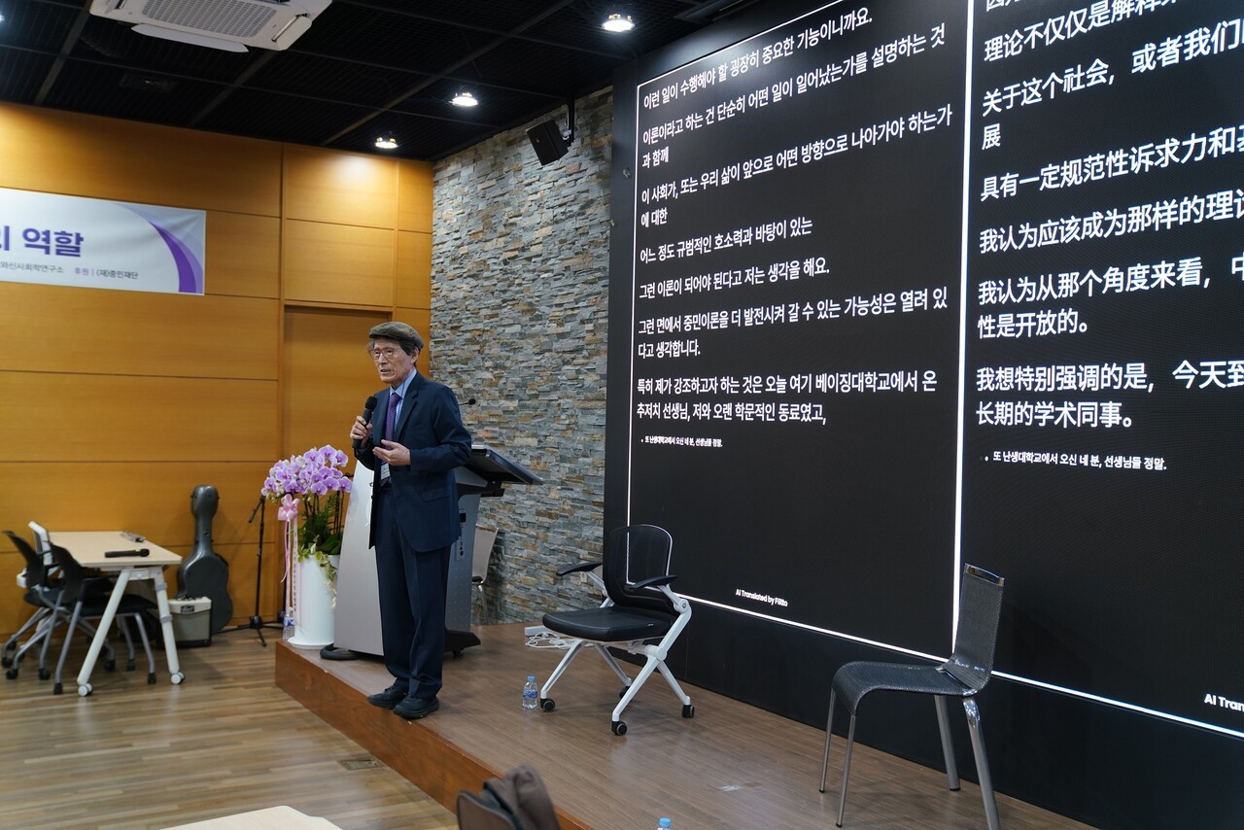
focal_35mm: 35
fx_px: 1210
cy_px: 415
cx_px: 622
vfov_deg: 37.9
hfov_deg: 54.4
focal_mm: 35
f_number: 2.8
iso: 800
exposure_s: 1/125
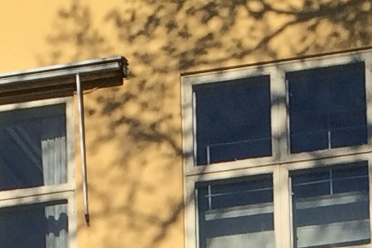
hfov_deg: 9.4
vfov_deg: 5.7
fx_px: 2241
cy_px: 865
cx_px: 406
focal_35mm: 217
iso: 32
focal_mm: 4.15
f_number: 2.2
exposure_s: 1/3425
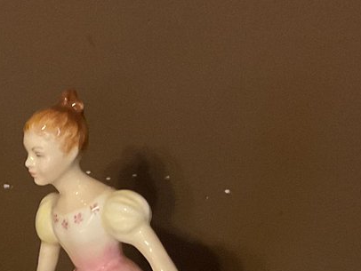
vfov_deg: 13.4
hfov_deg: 18.0
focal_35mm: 108
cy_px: 305
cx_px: 51
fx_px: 1127
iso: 400
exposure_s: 1/30
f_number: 1.8
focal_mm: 3
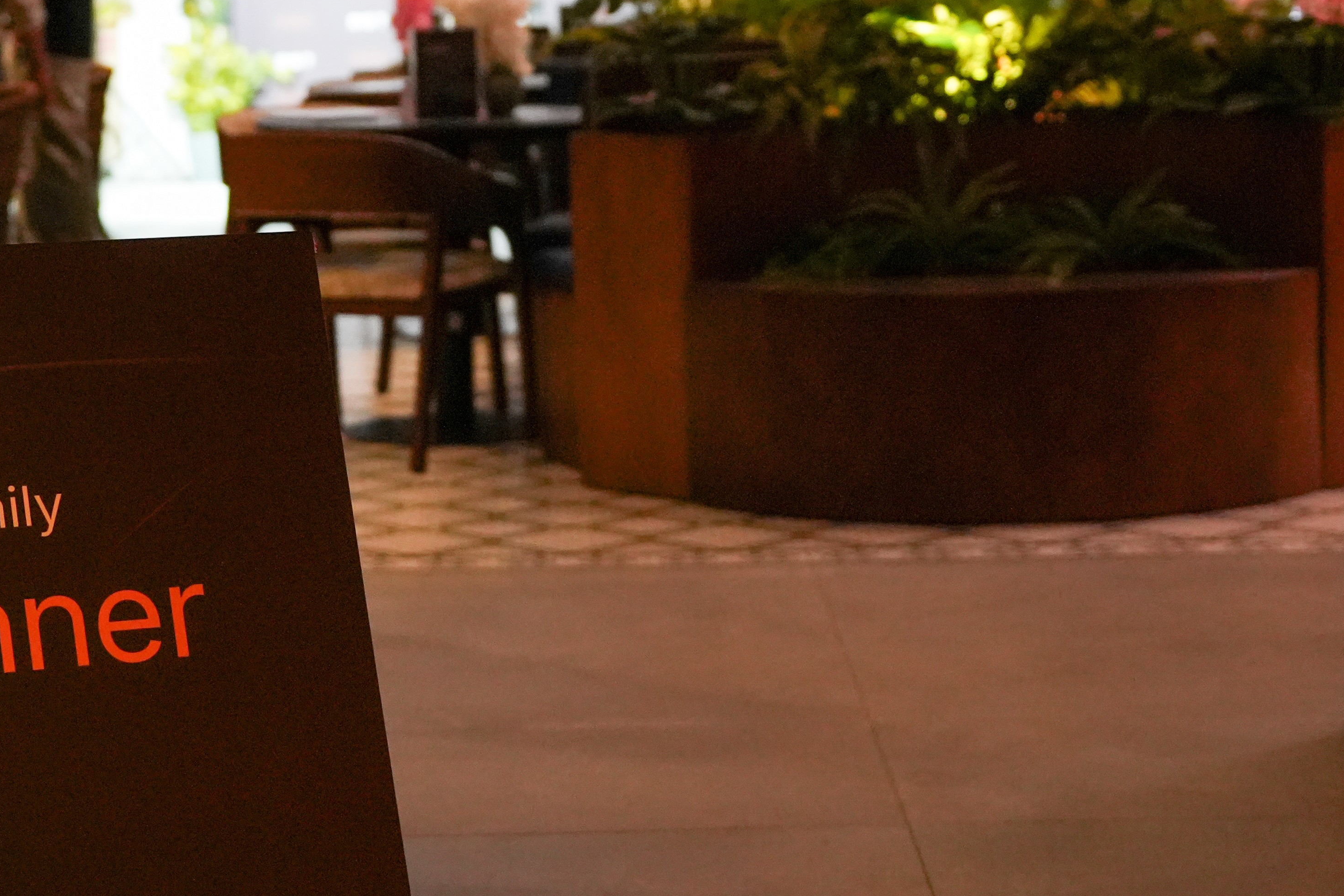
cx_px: 432
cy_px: 383
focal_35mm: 92
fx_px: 3451
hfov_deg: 21.9
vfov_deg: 14.8
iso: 4000
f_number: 2.8
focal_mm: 38.6
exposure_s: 1/160
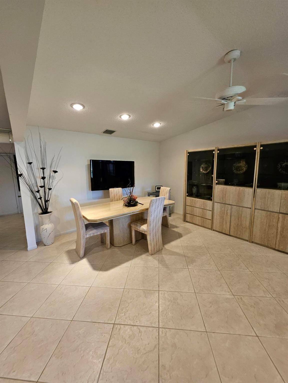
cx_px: 144
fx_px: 144
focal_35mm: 13
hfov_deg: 89.9
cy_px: 192
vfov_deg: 106.2
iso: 125
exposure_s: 1/60
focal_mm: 1.74
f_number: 2.2
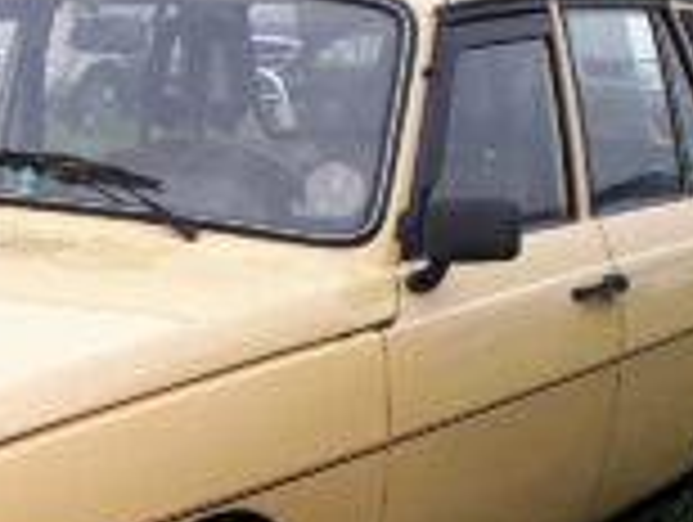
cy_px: 464
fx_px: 1263
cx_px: 45
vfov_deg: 22.8
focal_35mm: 63
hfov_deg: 29.2
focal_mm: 3.6
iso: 40
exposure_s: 1/793
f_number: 1.9
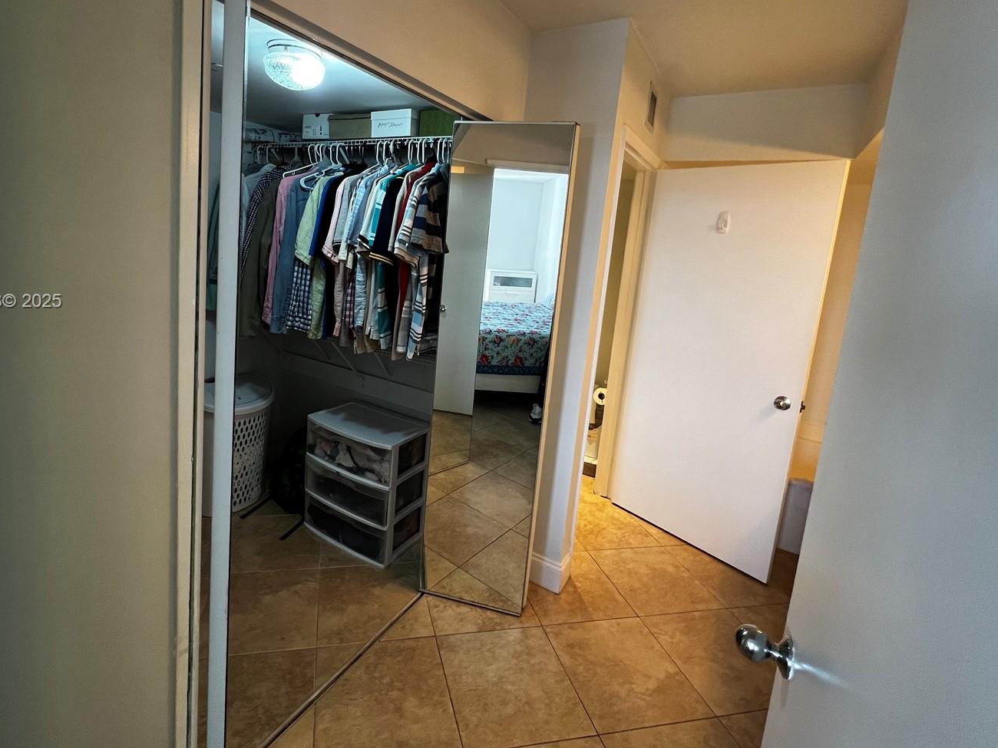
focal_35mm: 16
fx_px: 461
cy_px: 302
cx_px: 437
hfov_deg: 94.0
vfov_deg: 77.3
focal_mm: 1.57
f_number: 1.8
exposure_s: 1/120
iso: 200
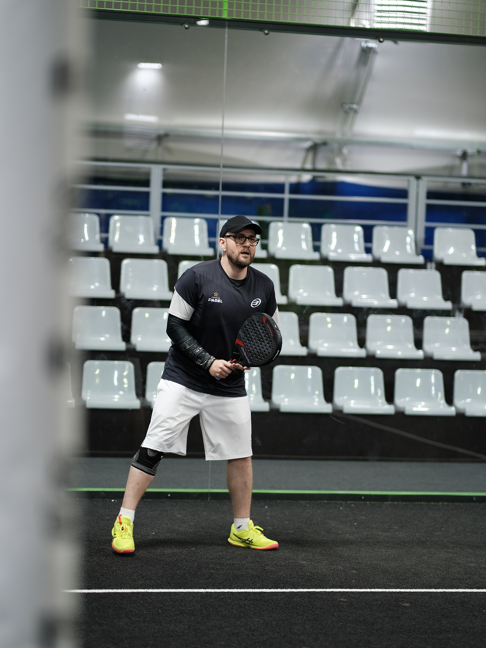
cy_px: 325
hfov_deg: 16.2
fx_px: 1703
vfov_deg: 21.5
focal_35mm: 91
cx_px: 243
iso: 250
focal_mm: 56
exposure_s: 1/250
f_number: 1.2
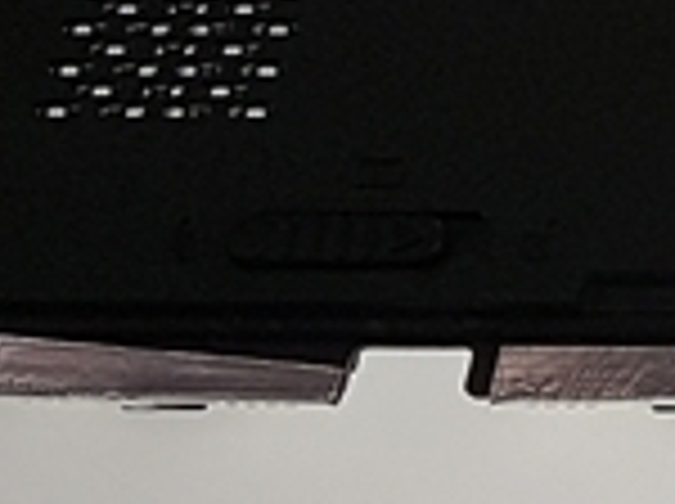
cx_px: 1966
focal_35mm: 175
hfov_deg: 9.2
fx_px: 3407
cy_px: -234
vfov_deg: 8.3
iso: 40
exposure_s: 1/425
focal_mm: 4.2
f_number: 1.7
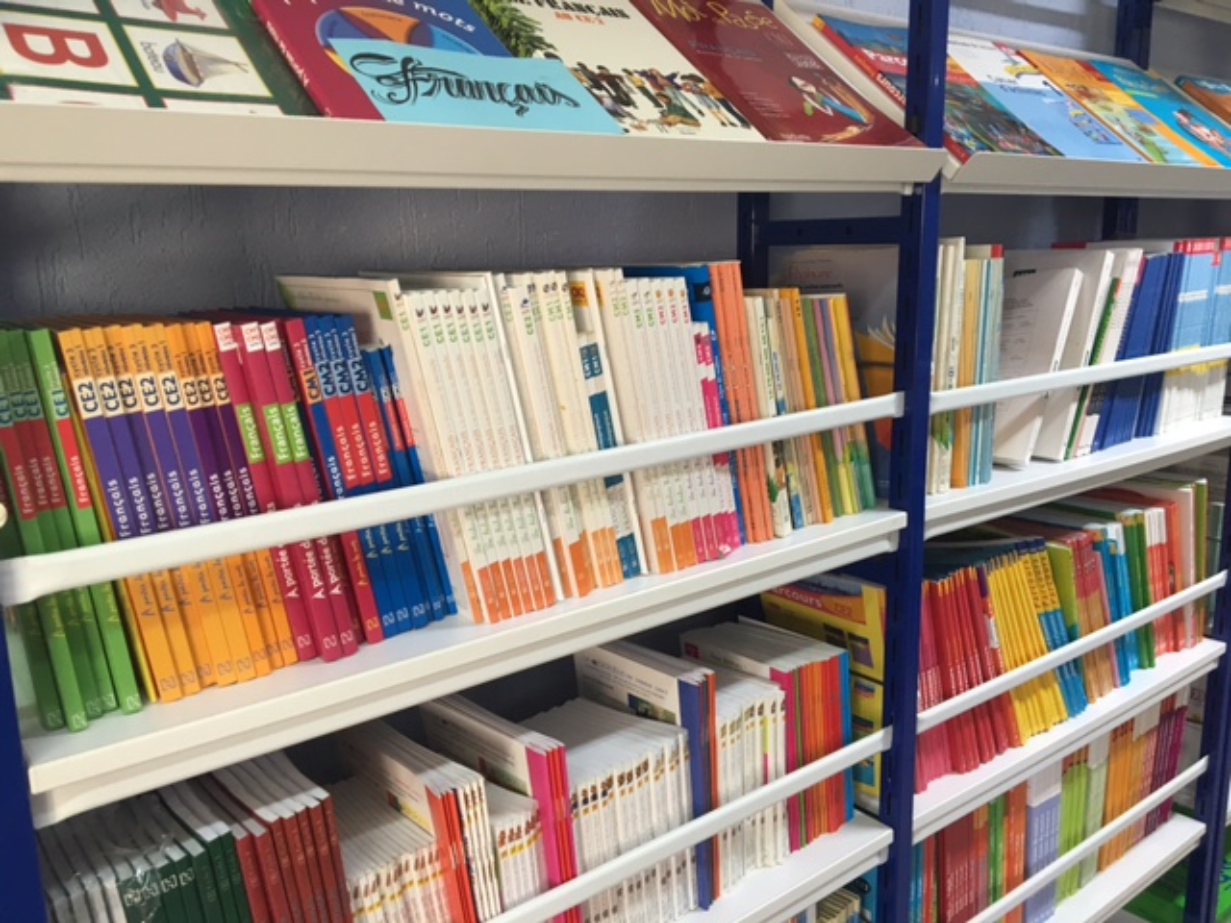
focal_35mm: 29
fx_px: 1031
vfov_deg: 48.2
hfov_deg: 61.7
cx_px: 616
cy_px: 462
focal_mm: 4.15
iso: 80
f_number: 2.2
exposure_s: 1/30
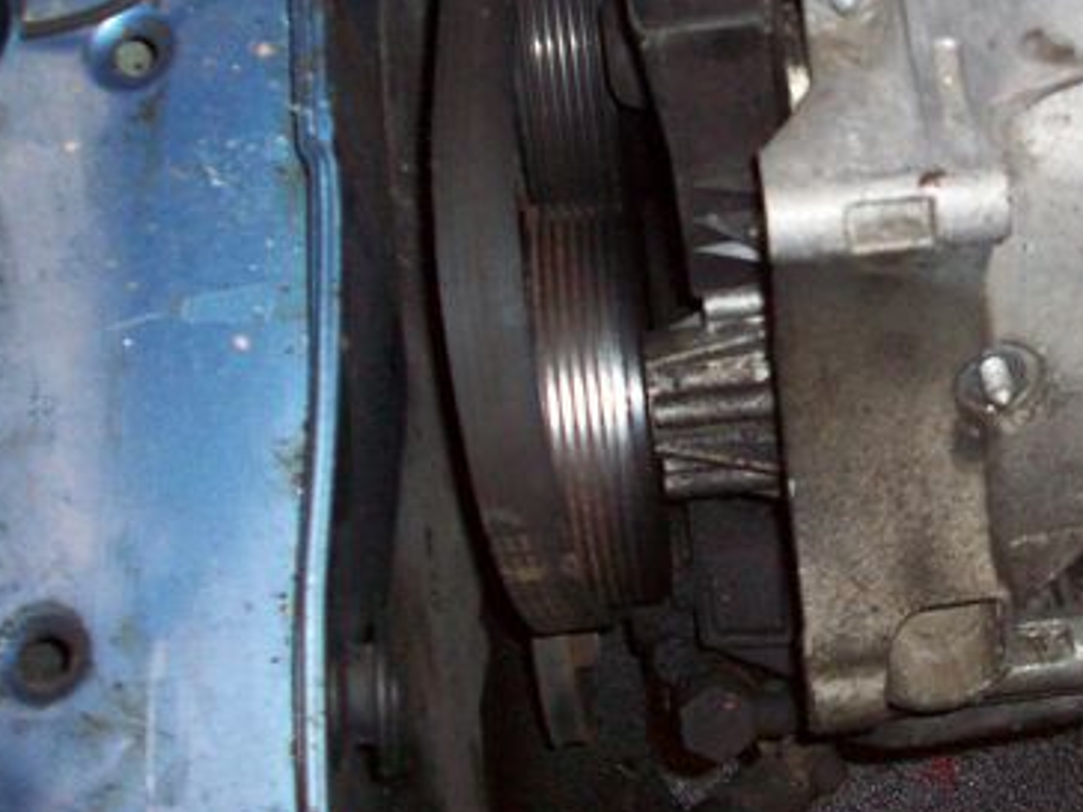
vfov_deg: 22.5
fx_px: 2034
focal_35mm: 65
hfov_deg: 29.1
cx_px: 884
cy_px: 283
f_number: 2.8
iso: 160
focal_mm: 6.2
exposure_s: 1/64
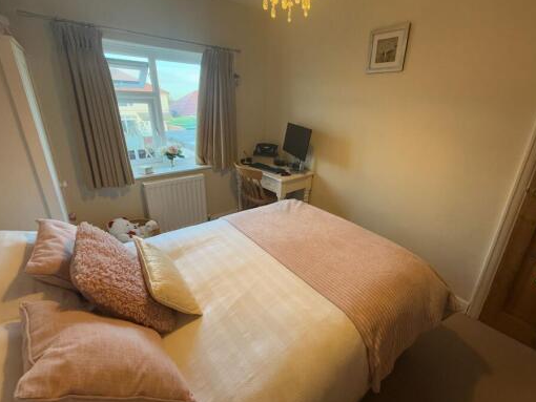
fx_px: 248
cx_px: 282
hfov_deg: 94.4
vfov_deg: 78.1
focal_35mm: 16
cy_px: 191
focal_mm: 2.22
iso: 320
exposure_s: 1/100
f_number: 2.2
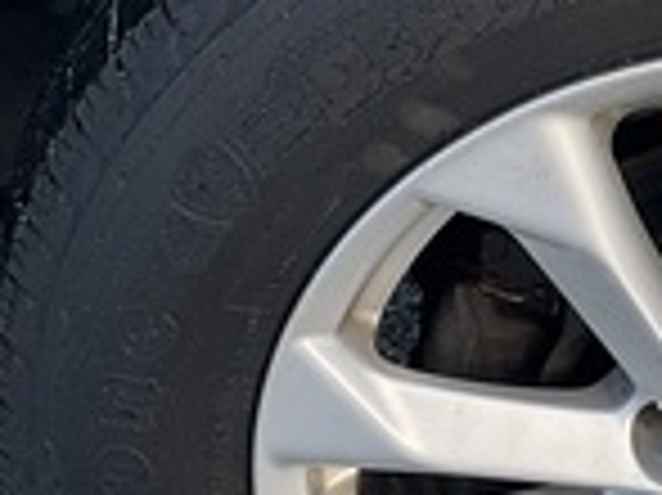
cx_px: 667
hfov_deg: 15.4
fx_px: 2408
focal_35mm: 126
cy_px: 454
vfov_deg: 11.7
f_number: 1.8
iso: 20
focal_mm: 3
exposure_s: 1/173
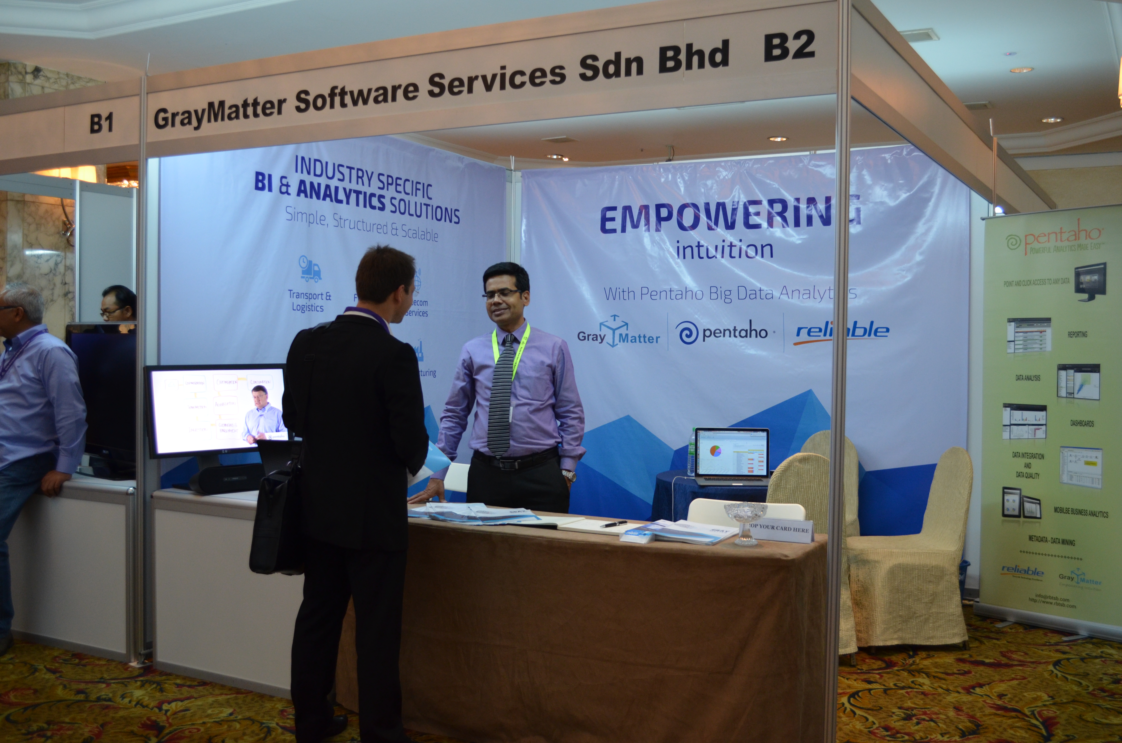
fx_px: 1120
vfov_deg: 36.7
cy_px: 372
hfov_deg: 53.2
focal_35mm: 36
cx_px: 561
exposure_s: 1/40
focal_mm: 24
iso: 800
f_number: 4
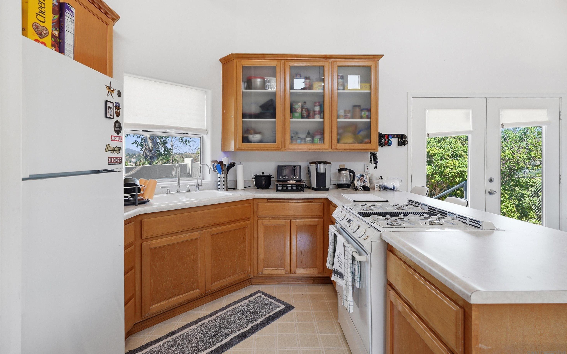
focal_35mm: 17
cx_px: 278
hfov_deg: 94.3
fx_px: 263
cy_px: 160
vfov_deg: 67.9
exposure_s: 1/15
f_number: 4
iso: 250
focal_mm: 16
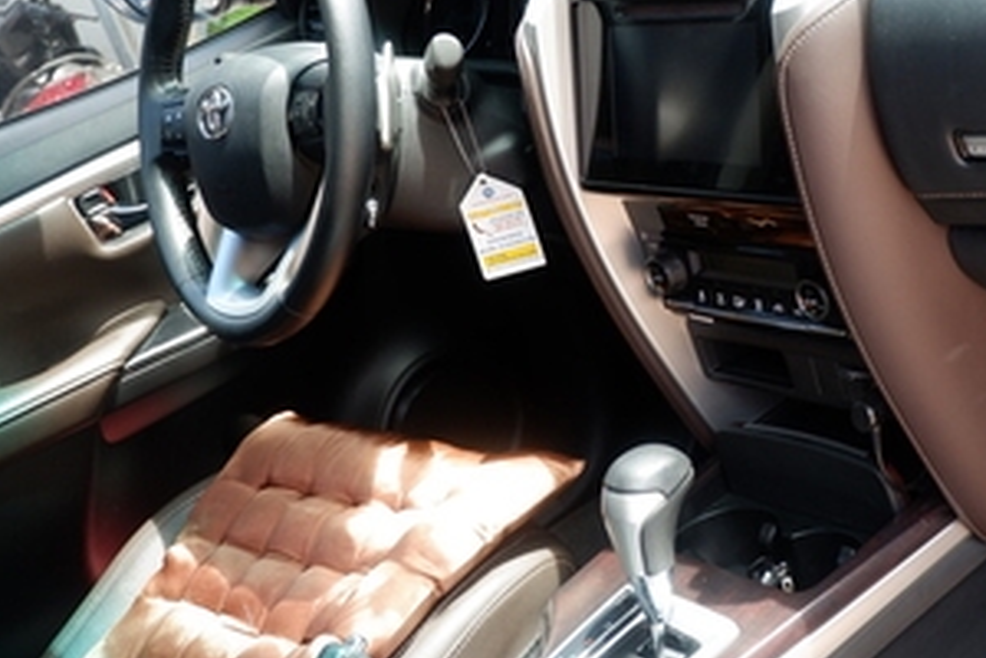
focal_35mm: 54
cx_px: 667
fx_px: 1479
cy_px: 230
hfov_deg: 36.4
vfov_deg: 25.0
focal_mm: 18.2
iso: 200
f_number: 3.6
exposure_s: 1/80
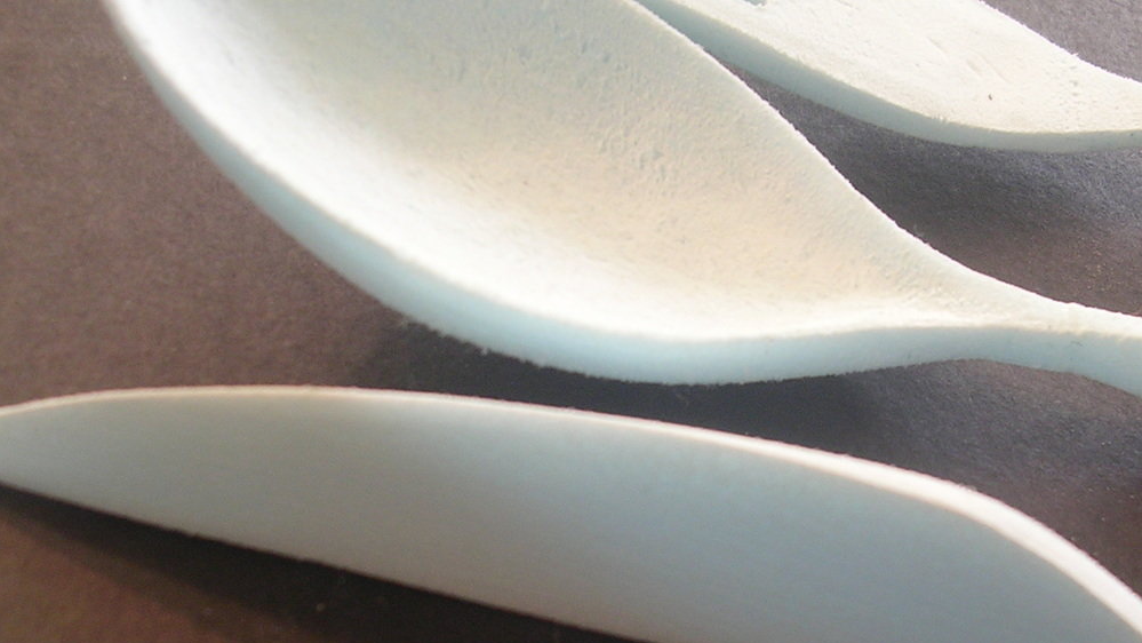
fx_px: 1756
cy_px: 408
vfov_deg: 20.7
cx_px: 744
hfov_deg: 35.7
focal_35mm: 58
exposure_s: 1/5.6
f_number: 2.8
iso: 59
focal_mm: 5.8
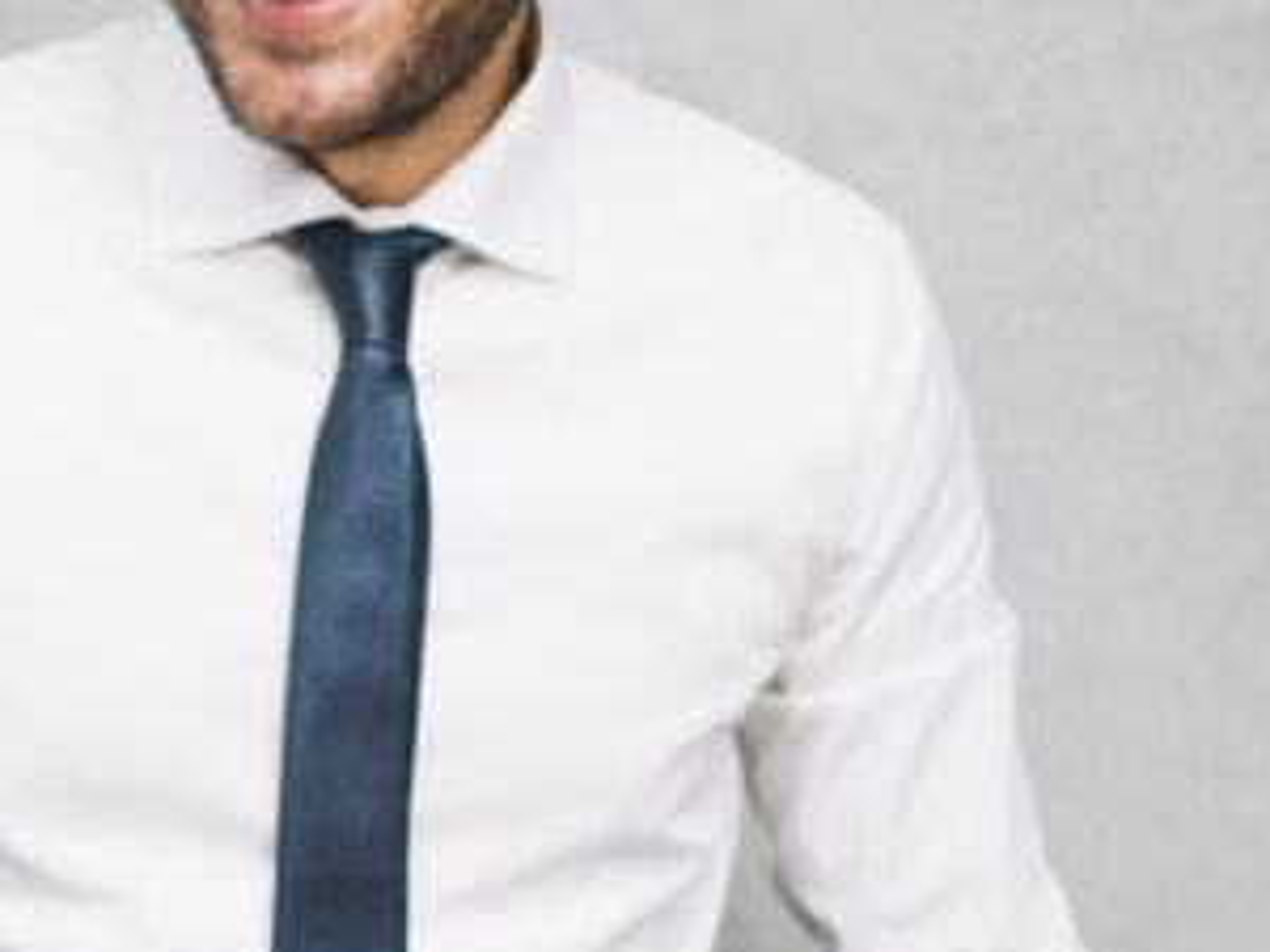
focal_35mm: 164
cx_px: -779
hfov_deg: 11.4
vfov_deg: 8.9
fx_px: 6017
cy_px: 1312
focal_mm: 50
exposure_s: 1/125
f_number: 4
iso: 250
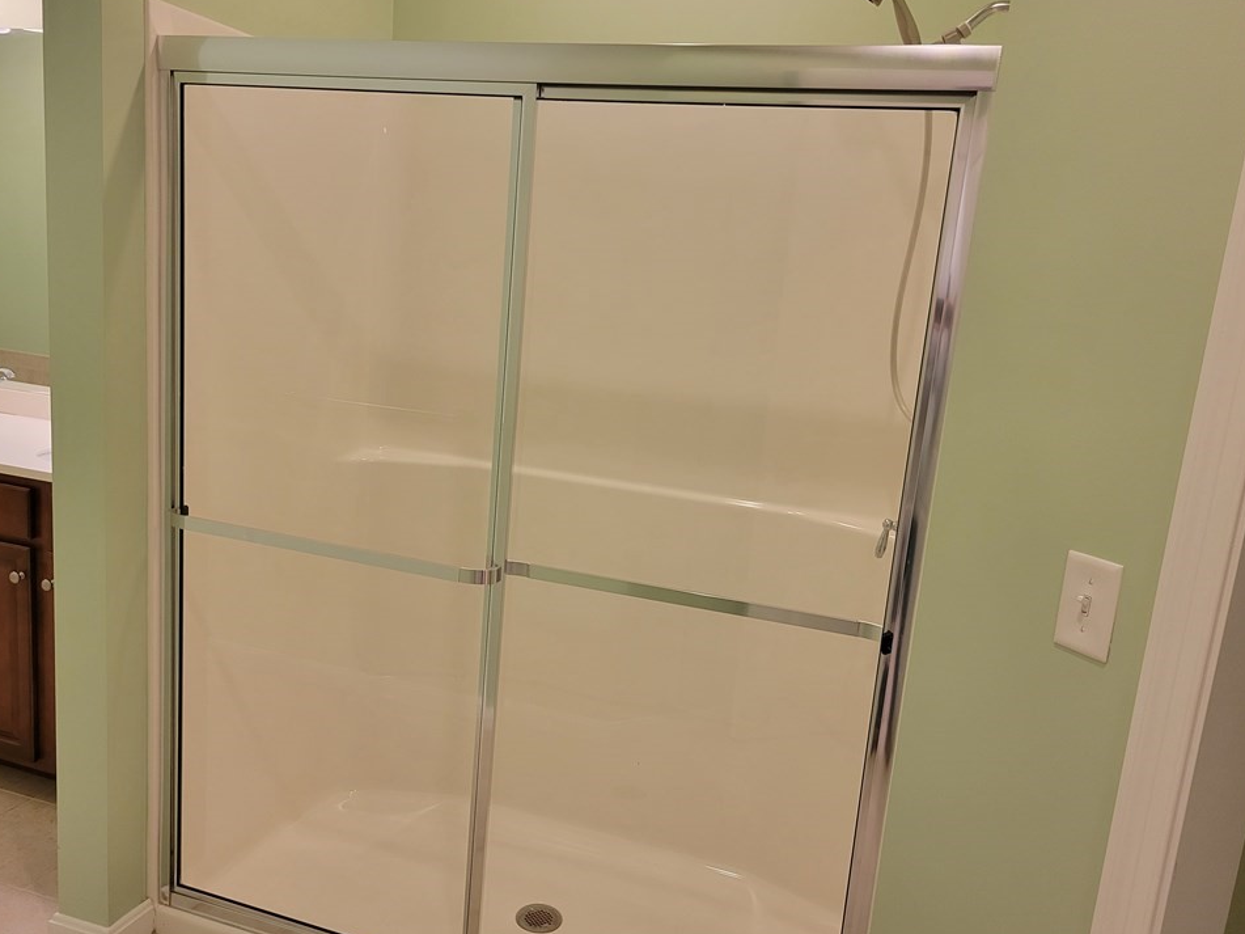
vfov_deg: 49.7
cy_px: 486
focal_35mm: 28
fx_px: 1007
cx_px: 610
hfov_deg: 63.4
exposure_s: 1/120
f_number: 1.8
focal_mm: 5.4
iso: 250
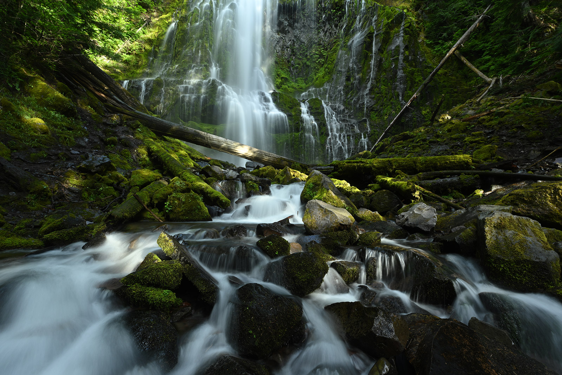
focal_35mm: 16
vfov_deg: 72.1
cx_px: 281
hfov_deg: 95.0
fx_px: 258
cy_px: 188
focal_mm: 16.5
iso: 100
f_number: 13
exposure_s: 1
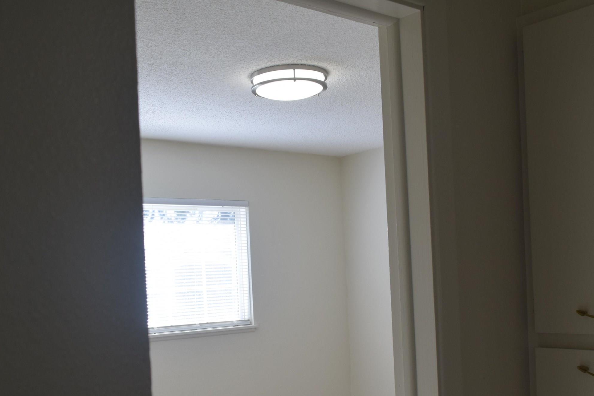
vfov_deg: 31.4
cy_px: 293
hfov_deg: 46.4
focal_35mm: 42
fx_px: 693
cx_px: 312
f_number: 6.3
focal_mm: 18
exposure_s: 1/160
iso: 400
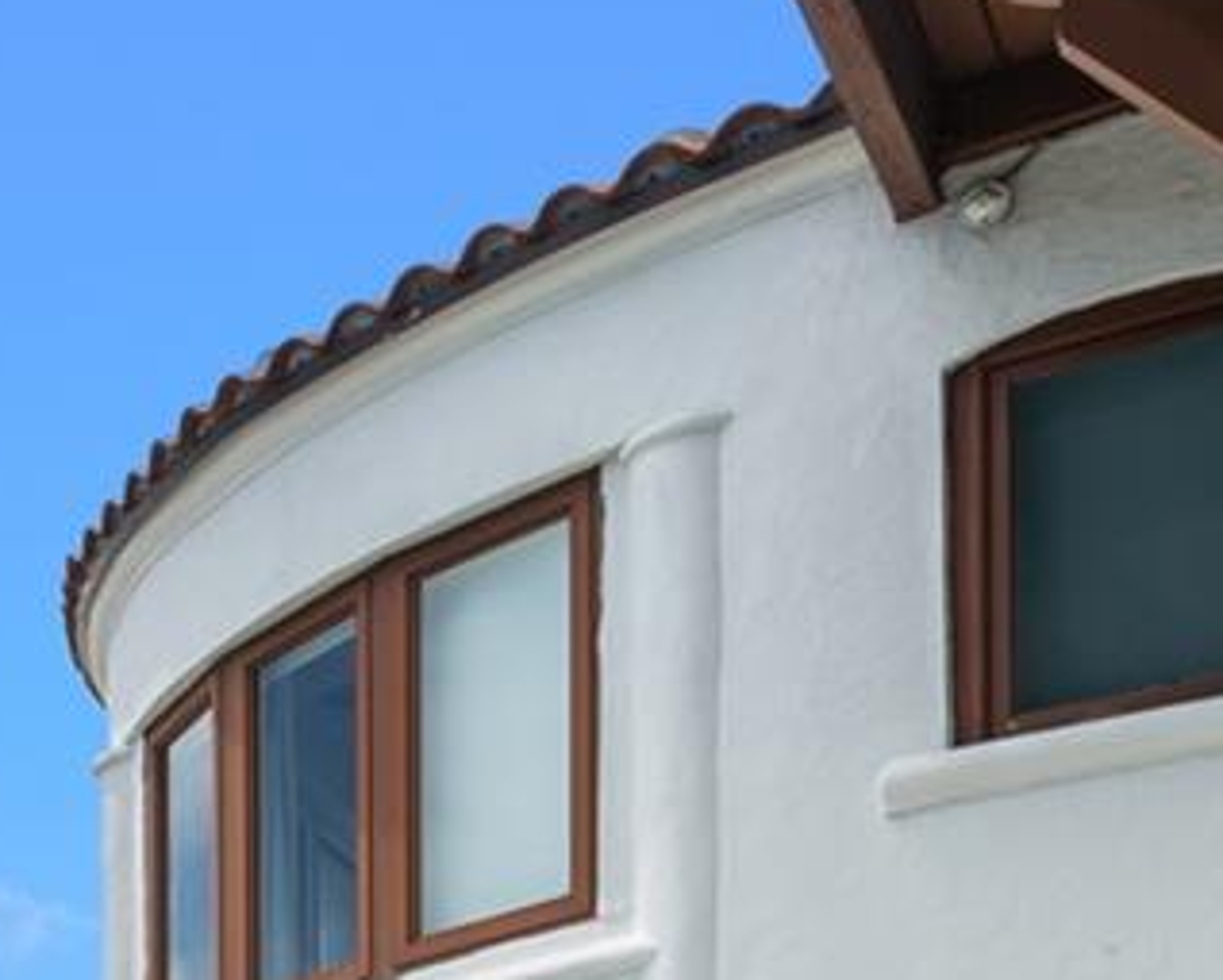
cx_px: -1104
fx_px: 2391
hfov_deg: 19.4
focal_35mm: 66
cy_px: 1687
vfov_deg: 18.7
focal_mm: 14
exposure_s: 1/80
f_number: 11
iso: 64
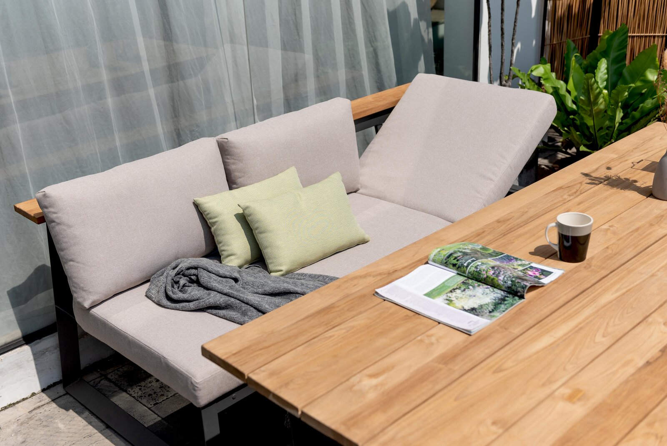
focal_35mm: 42
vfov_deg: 31.9
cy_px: 223
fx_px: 778
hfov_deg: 46.4
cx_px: 334
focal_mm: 42
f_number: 3.5
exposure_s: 1/4000
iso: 100
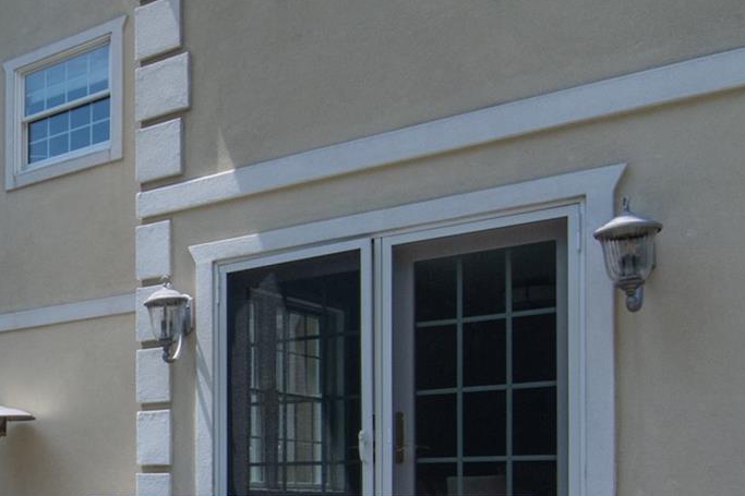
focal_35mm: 50
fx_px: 1024
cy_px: 431
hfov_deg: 34.6
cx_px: -71
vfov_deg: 26.5
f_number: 14
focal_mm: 11
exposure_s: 1/320
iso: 500
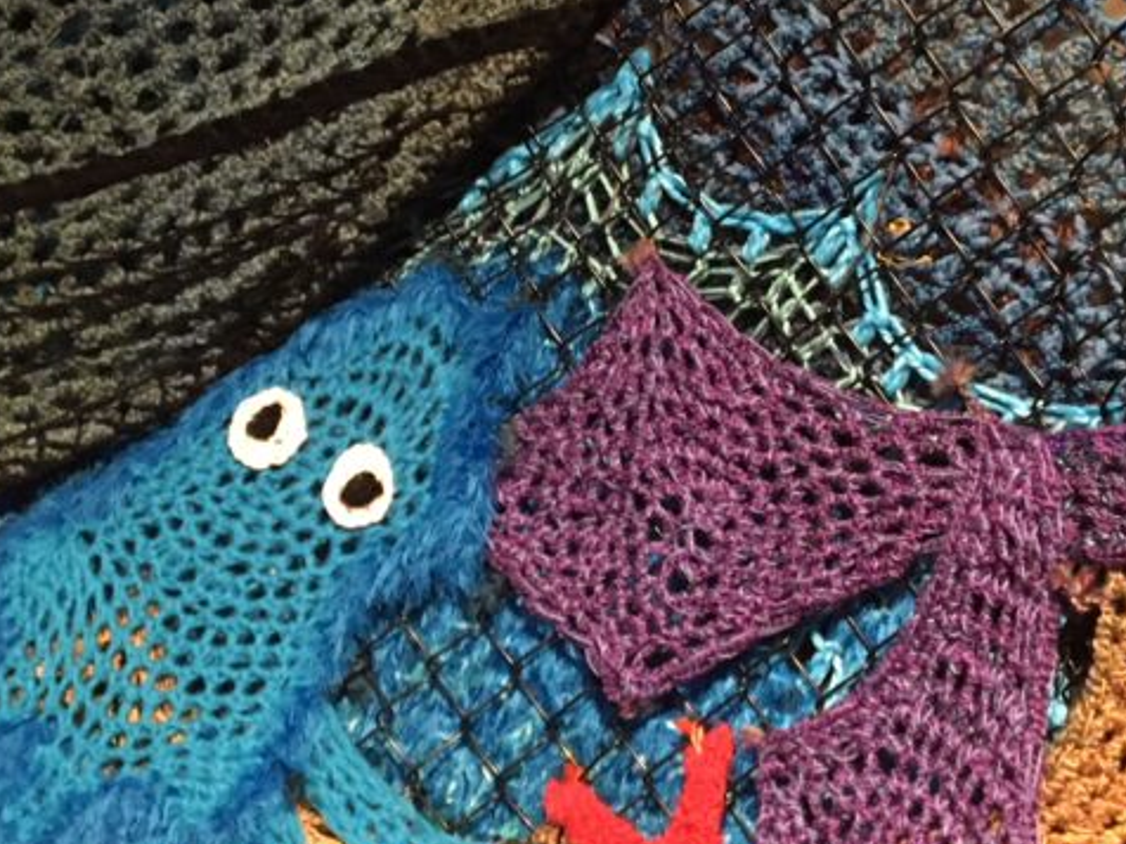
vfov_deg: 22.5
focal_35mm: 65
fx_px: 2114
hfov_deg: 29.5
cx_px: 778
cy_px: 313
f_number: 2.2
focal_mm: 4.15
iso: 400
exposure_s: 1/15
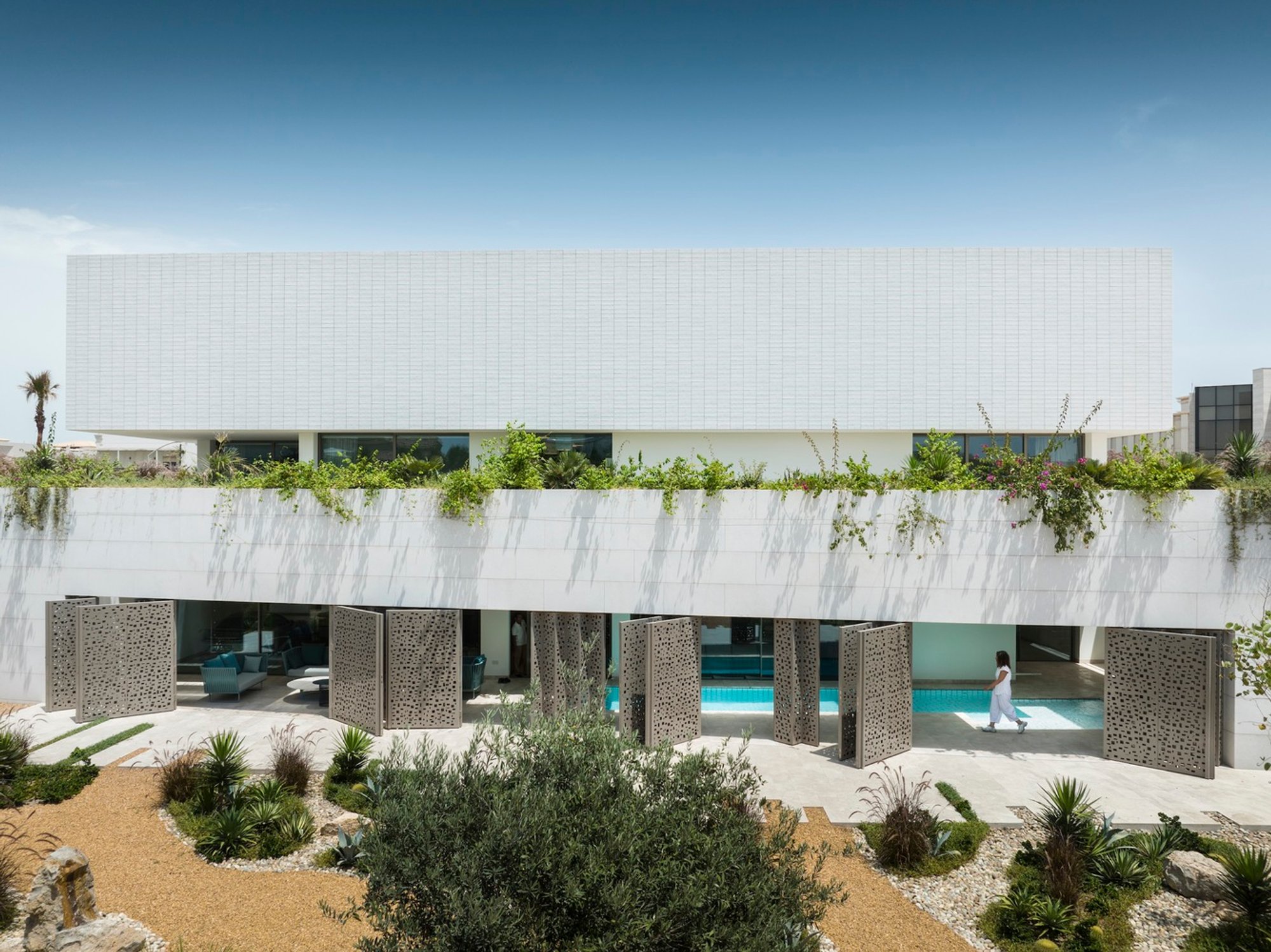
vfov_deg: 56.8
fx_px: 881
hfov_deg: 71.6
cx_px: 636
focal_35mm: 24
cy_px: 476
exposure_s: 1/240
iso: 100
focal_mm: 12.29
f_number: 6.3
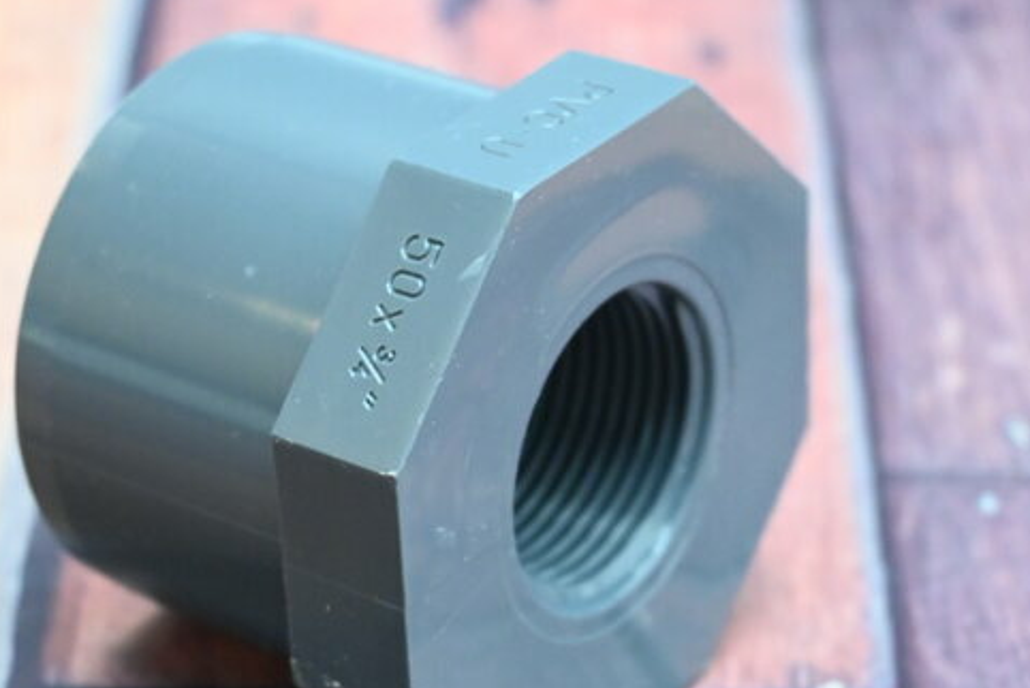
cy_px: 450
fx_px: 3206
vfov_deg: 12.2
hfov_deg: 18.2
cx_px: 472
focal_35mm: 112
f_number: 5.3
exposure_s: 1/60
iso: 2200
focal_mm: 36
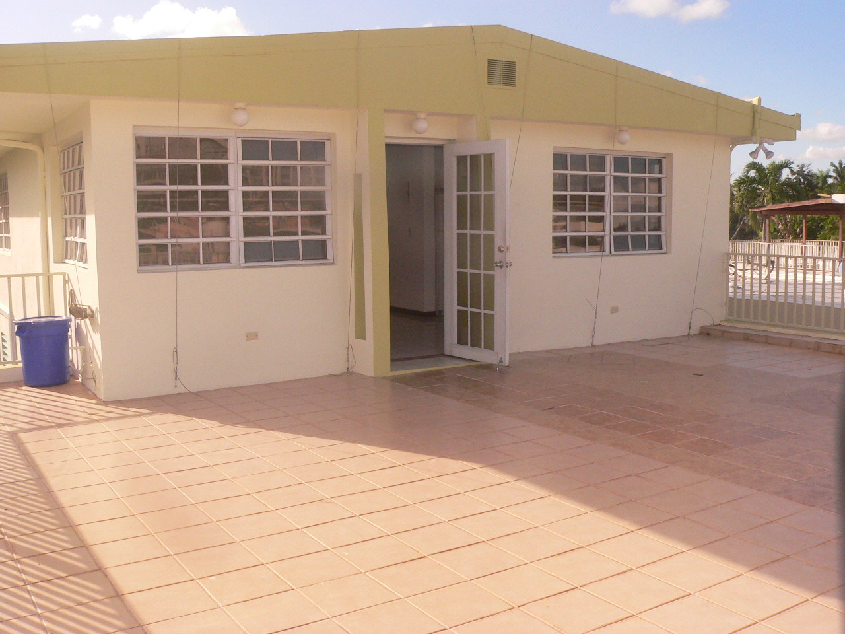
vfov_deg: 39.7
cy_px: 317
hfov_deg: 51.4
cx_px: 422
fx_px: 879
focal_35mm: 36
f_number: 5.6
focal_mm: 6
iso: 200
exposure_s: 1/800
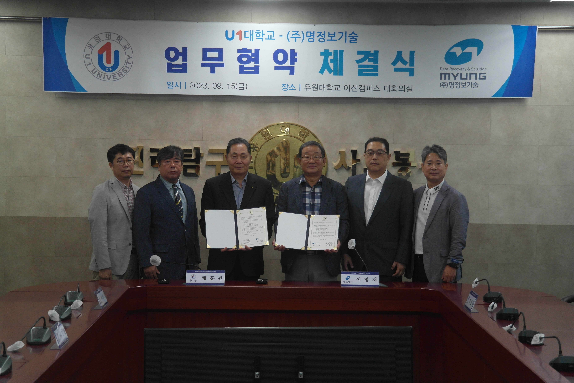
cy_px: 192
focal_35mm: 84
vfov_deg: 16.3
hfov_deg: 24.2
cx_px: 287
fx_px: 1339
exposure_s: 1/40
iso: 400
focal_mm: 55
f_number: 5.6
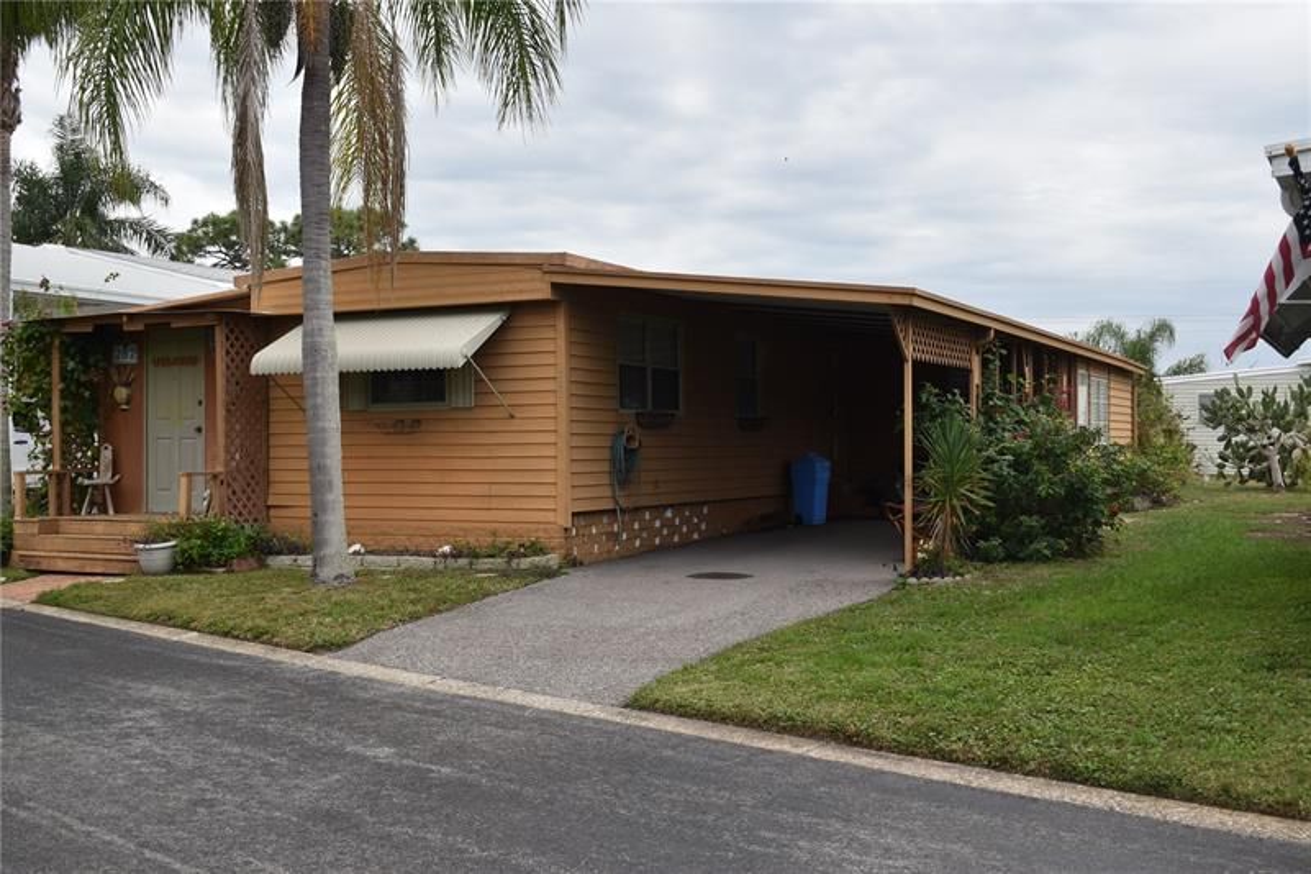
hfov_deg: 46.4
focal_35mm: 42
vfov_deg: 31.9
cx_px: 656
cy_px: 437
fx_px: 1529
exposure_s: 1/200
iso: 100
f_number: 7.1
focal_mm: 28
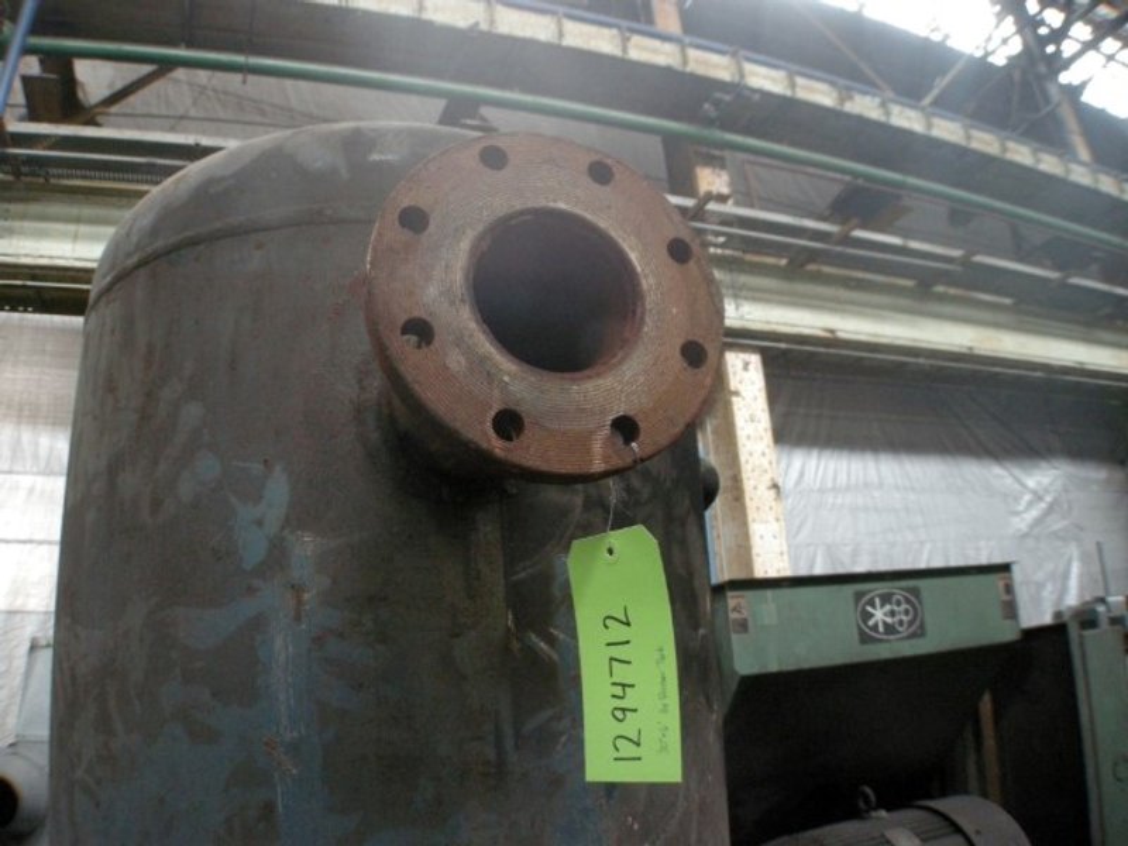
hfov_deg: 52.6
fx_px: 1141
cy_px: 423
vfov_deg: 40.7
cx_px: 564
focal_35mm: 35
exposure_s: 1/25.2
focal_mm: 7.5
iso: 400
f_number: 2.7
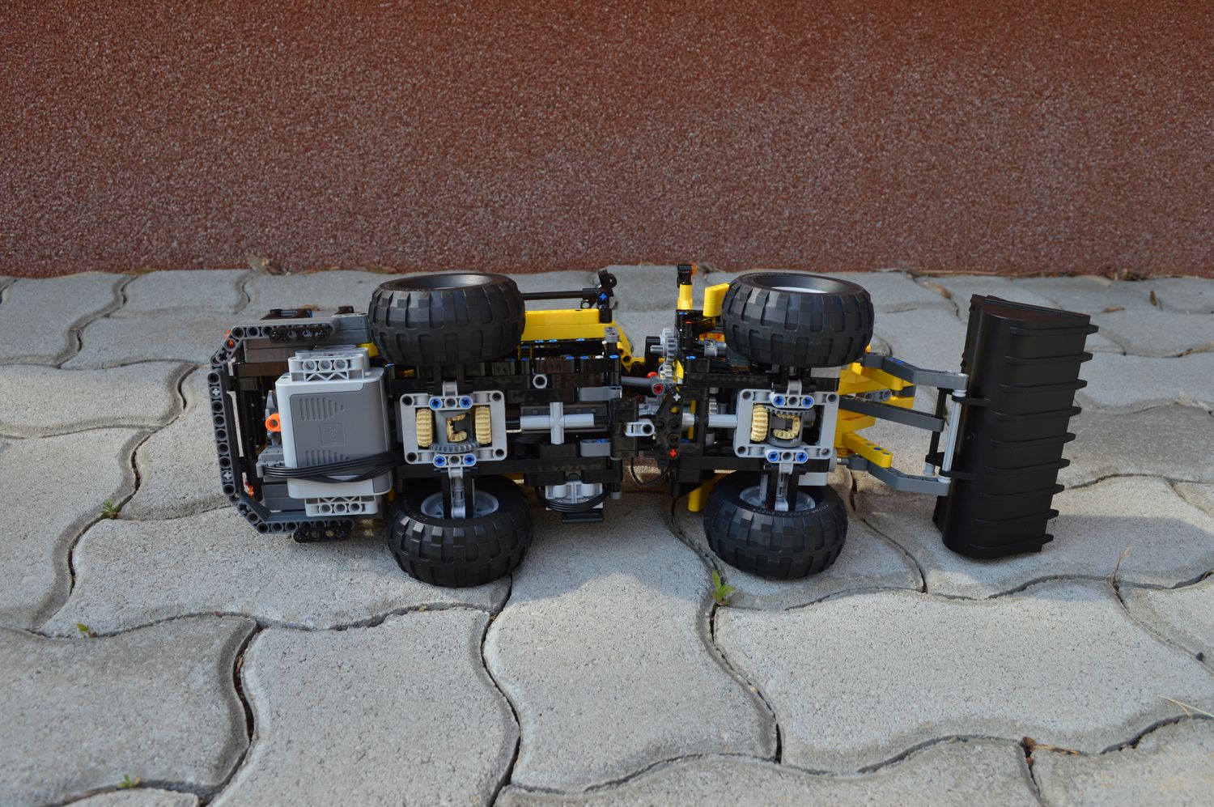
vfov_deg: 43.5
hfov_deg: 62.0
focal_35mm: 30
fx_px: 1011
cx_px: 607
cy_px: 404
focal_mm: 20
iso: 100
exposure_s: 1/160
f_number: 6.3
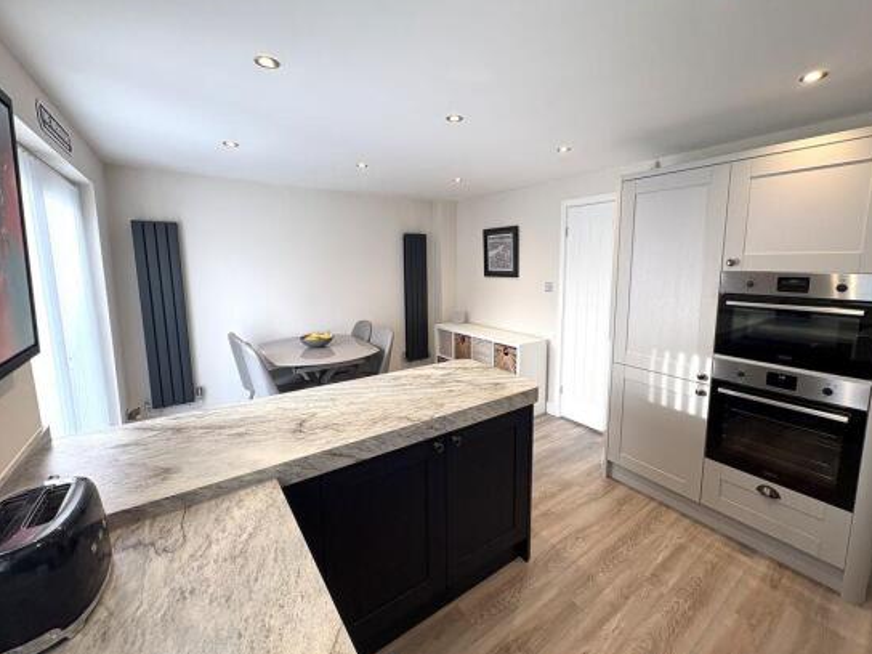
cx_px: 464
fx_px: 378
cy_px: 310
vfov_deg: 81.7
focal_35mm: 15
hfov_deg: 98.0
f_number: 2.2
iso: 100
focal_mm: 2.22
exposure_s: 1/100
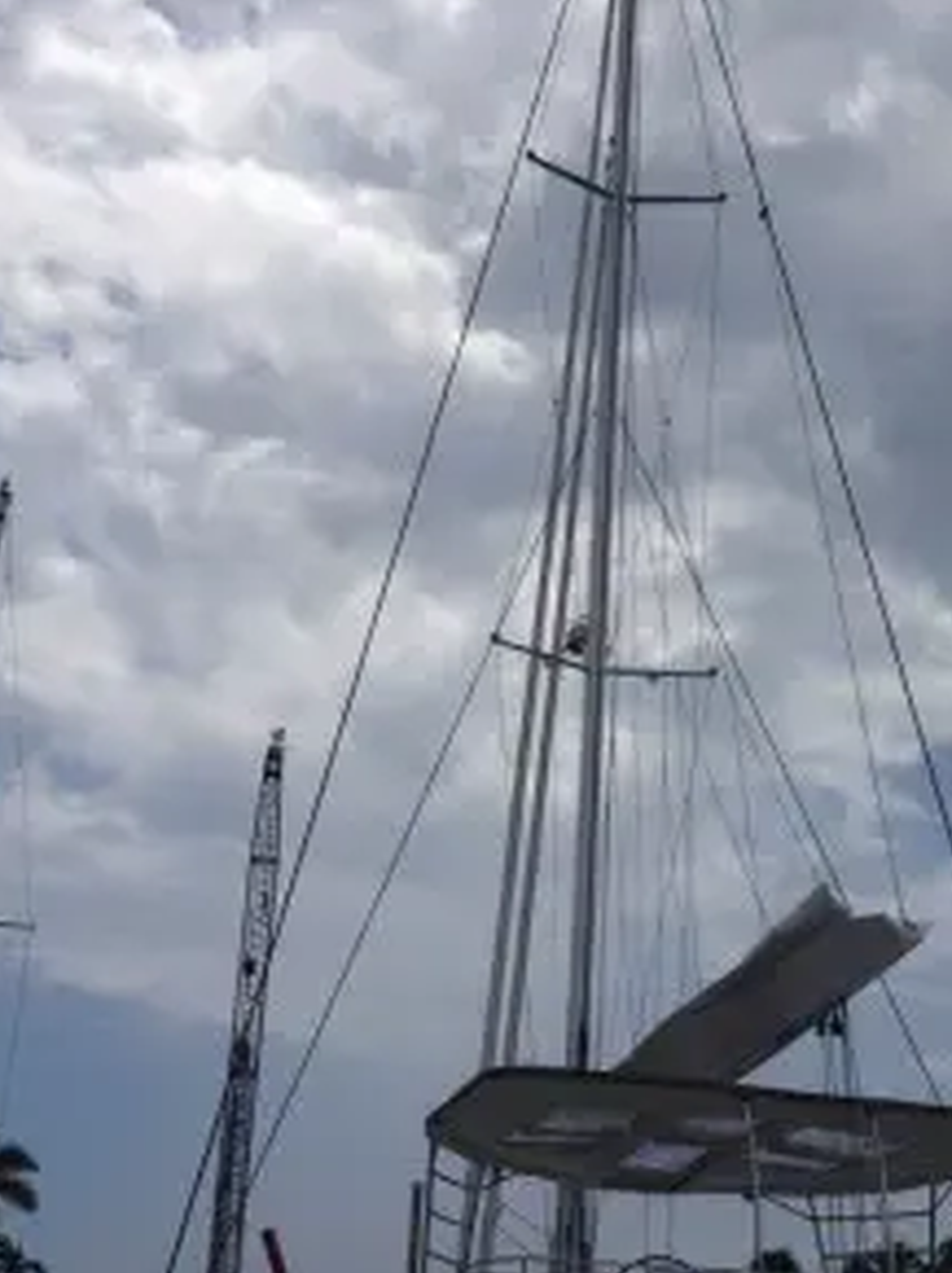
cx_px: 566
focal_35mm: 51
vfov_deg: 37.5
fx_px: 1873
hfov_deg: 28.5
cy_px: 557
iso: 50
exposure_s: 1/6024
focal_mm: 4.12
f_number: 2.4
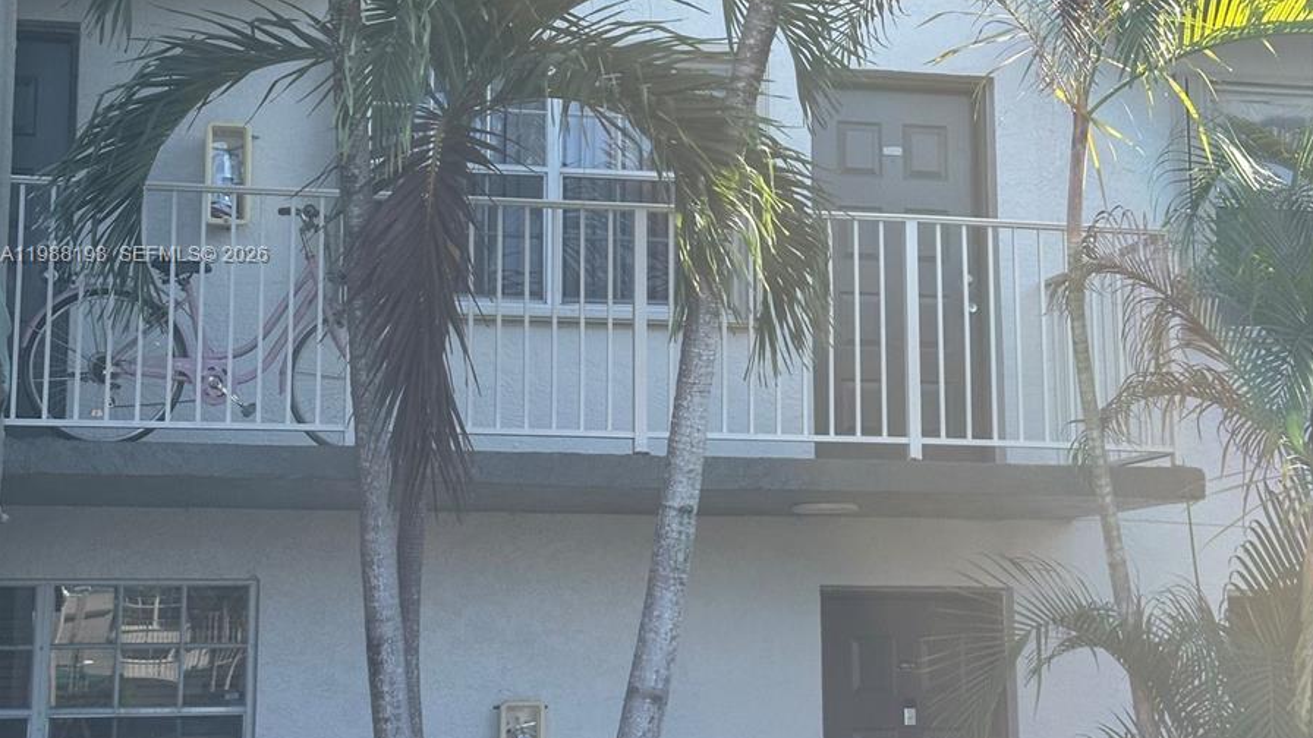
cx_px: 656
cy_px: 256
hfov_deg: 30.2
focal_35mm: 70
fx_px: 2437
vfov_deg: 17.2
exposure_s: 1/1041
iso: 64
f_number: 1.78
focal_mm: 6.86
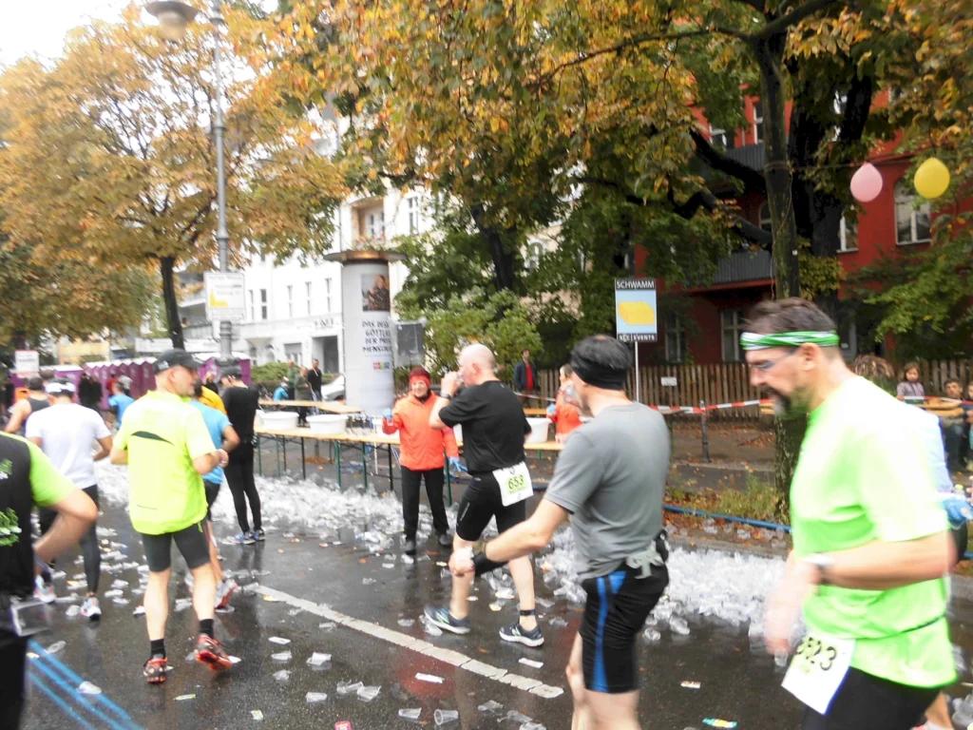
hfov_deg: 67.3
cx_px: 486
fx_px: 731
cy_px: 365
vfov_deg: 53.1
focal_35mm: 26
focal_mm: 4.6
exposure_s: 1/60
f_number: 3.2
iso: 100
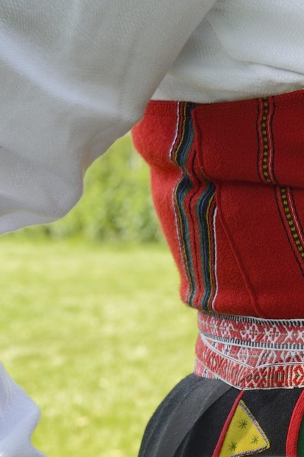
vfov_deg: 17.9
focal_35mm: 109
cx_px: 348
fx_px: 1382
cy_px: 545
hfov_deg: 12.3
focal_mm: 44
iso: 400
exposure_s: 1/200
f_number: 8
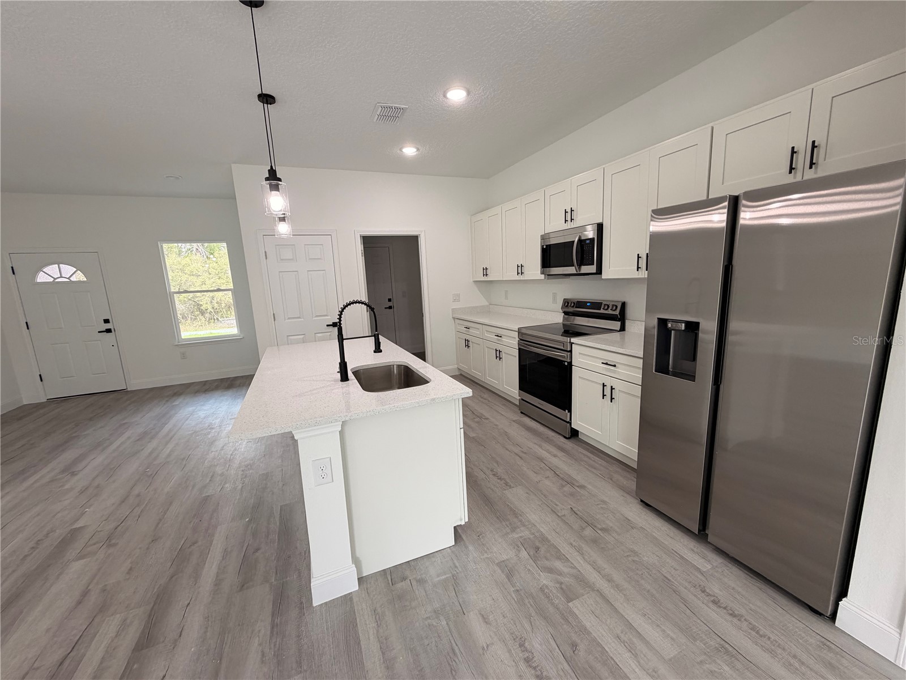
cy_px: 340
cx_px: 453
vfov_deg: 85.7
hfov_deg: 102.1
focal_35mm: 14
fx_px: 366
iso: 125
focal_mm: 2.22
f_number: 2.2
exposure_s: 1/120
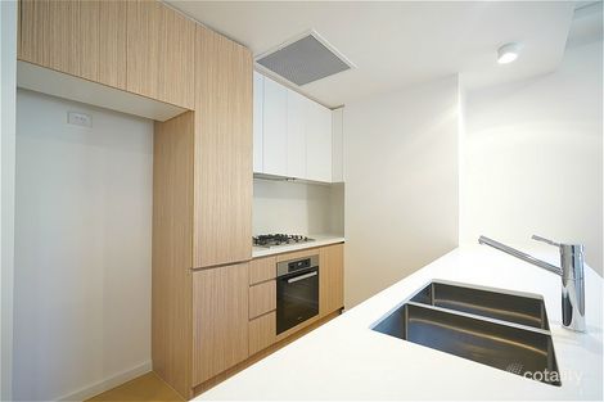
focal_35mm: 16
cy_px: 201
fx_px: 268
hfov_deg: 96.8
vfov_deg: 73.7
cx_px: 302
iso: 640
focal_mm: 16
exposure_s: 1/60
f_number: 4
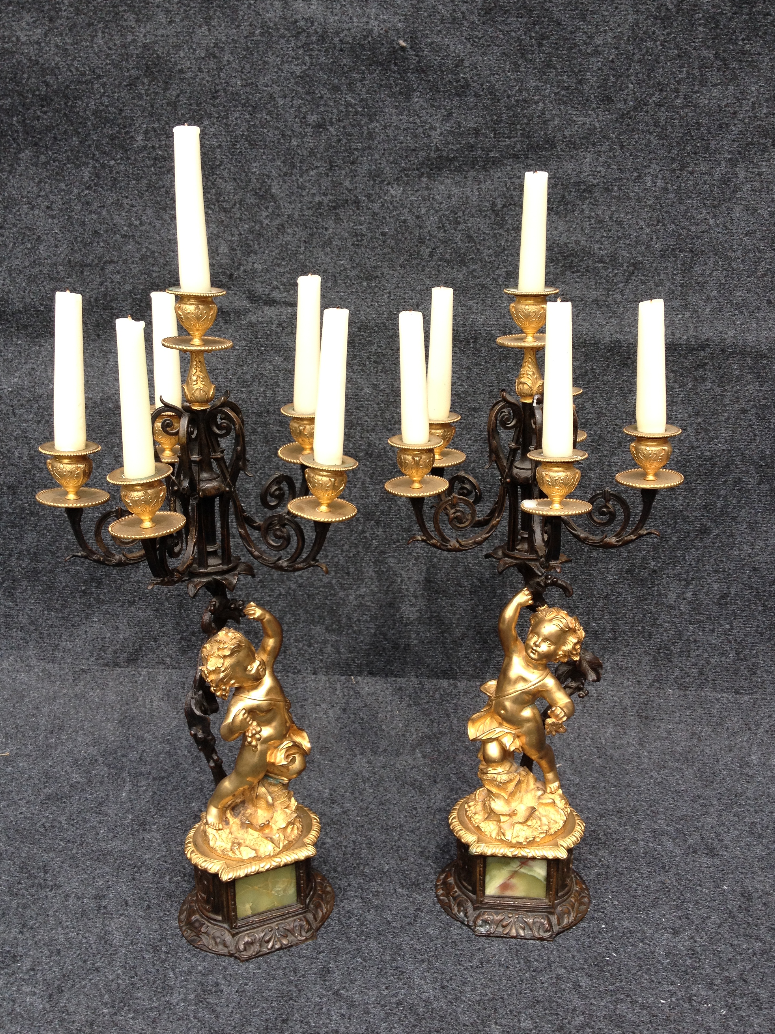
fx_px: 1075
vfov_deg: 51.4
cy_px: 514
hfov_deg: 39.7
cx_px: 391
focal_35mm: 36
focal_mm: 4.28
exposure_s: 1/381
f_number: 2.4
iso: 50
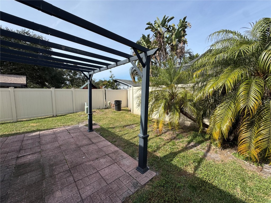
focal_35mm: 14
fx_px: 110
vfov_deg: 85.7
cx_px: 136
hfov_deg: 102.1
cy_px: 102
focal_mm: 2.22
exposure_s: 1/1395
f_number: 2.2
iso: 50
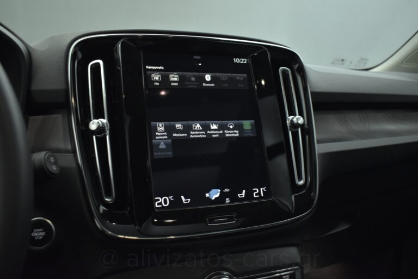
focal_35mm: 30
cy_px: 140
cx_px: 209
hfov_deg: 61.9
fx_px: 349
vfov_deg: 43.7
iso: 1600
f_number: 3.8
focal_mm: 20
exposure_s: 1/100
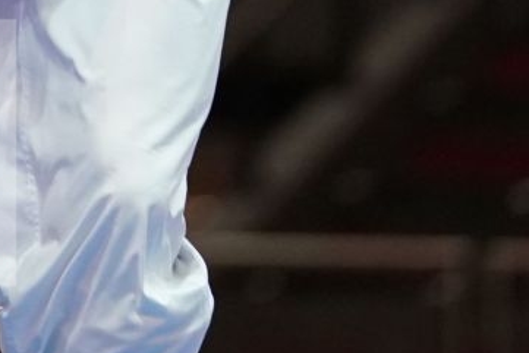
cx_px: -120
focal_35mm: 802
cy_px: -368
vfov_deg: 1.7
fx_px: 11789
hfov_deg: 2.6
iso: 4000
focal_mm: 161
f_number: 2.8
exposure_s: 1/1000
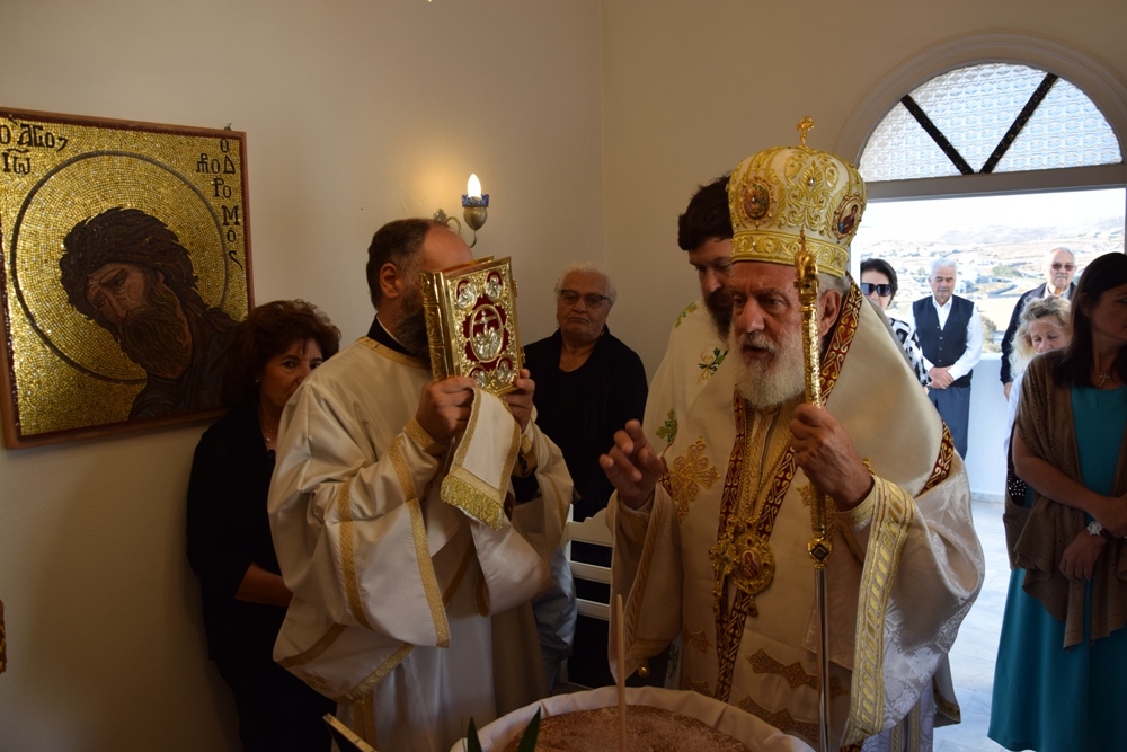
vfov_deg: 25.8
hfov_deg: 37.8
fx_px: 1644
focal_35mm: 52
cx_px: 564
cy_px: 376
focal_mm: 35
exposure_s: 1/125
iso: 160
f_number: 7.1
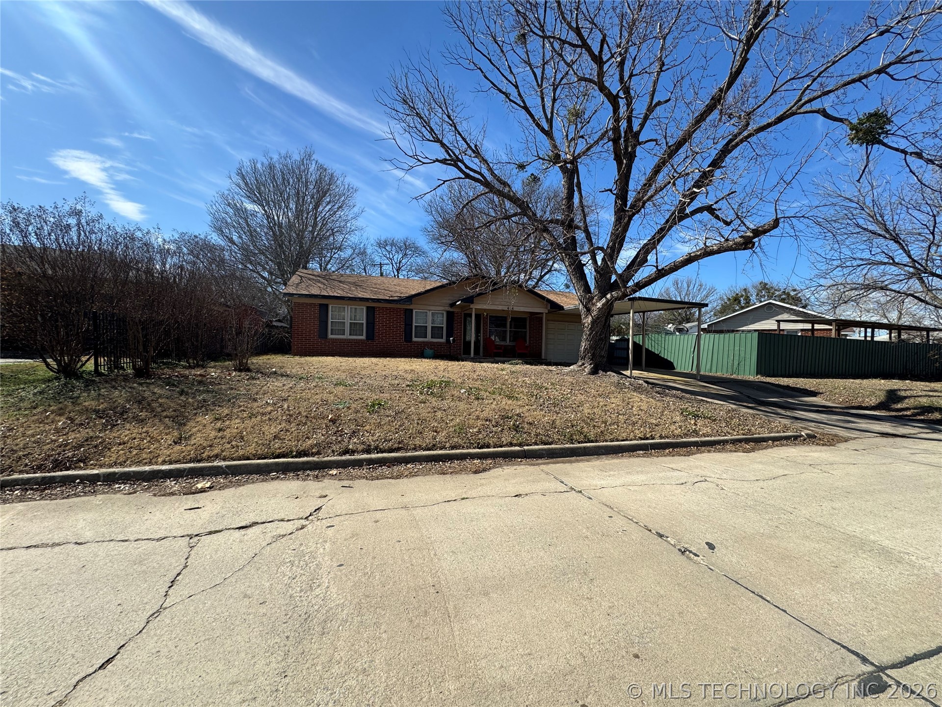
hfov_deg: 102.1
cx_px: 471
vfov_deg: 85.7
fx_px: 381
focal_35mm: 14
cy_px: 354
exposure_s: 1/1420
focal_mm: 2.22
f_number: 2.2
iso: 50
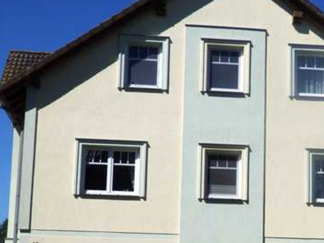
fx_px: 805
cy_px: 165
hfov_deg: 22.5
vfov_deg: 17.1
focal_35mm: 86
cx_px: 258
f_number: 11.2
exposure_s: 1/400
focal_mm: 8.9
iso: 125
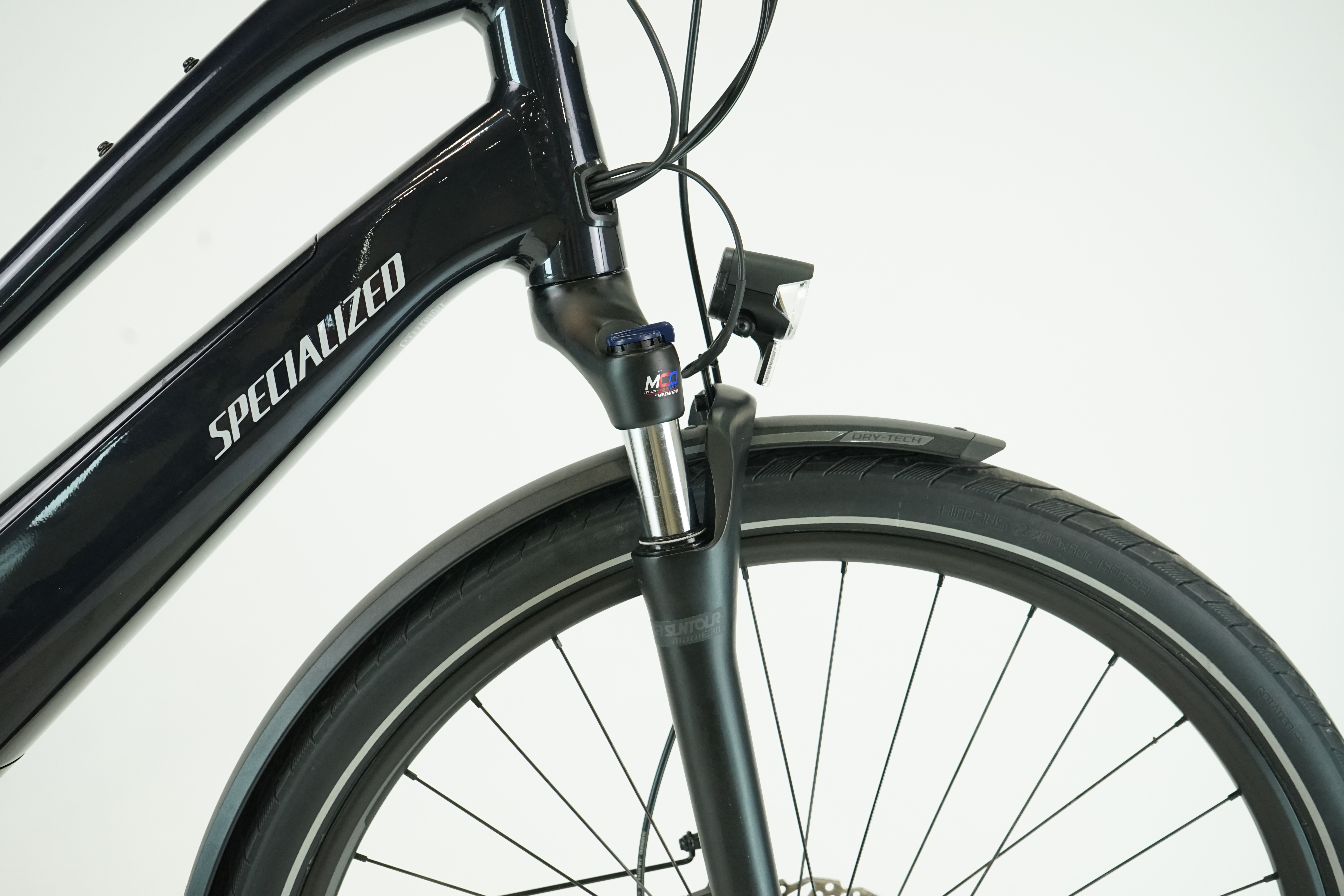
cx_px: 672
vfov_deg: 35.1
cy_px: 448
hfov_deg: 50.7
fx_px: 1419
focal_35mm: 38
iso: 2500
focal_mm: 38
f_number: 6.3
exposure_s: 1/200
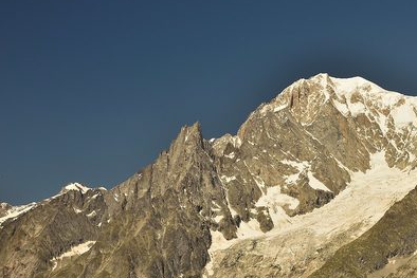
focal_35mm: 67
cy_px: 147
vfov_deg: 20.3
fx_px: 776
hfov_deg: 29.8
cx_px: 283
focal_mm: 44
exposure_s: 1/640
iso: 100
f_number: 7.1
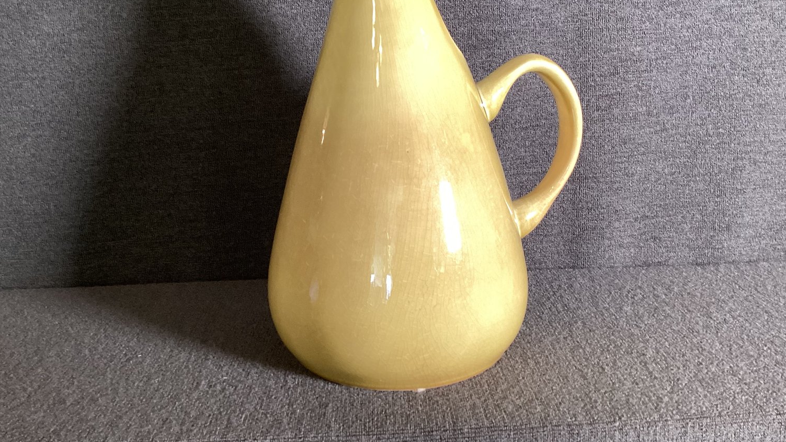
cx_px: 391
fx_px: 709
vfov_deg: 34.5
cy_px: 167
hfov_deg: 58.0
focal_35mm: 34
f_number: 2.4
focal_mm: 3.3
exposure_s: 1/60
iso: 160
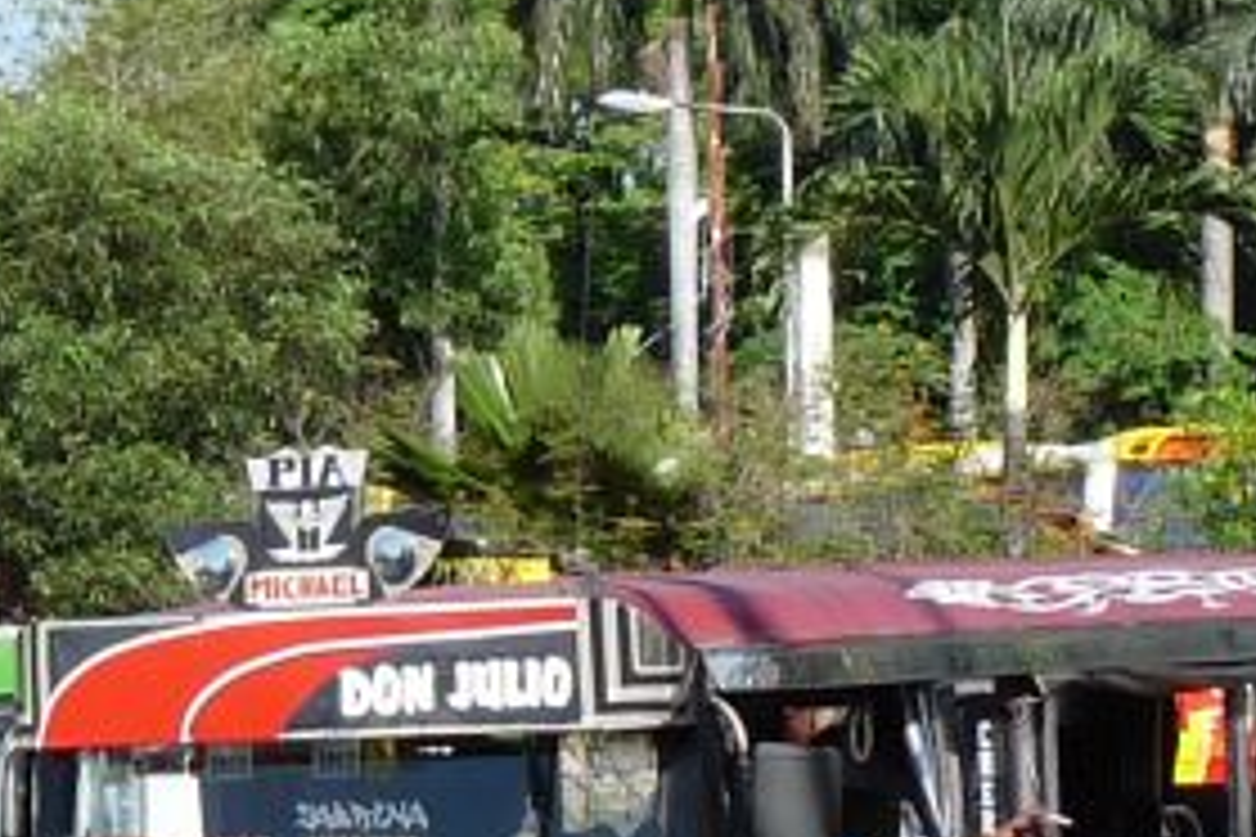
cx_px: 86
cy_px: 990
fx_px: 6349
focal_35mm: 182
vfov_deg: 7.5
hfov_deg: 11.2
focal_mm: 6.2
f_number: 5.6
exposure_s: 1/320
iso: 100
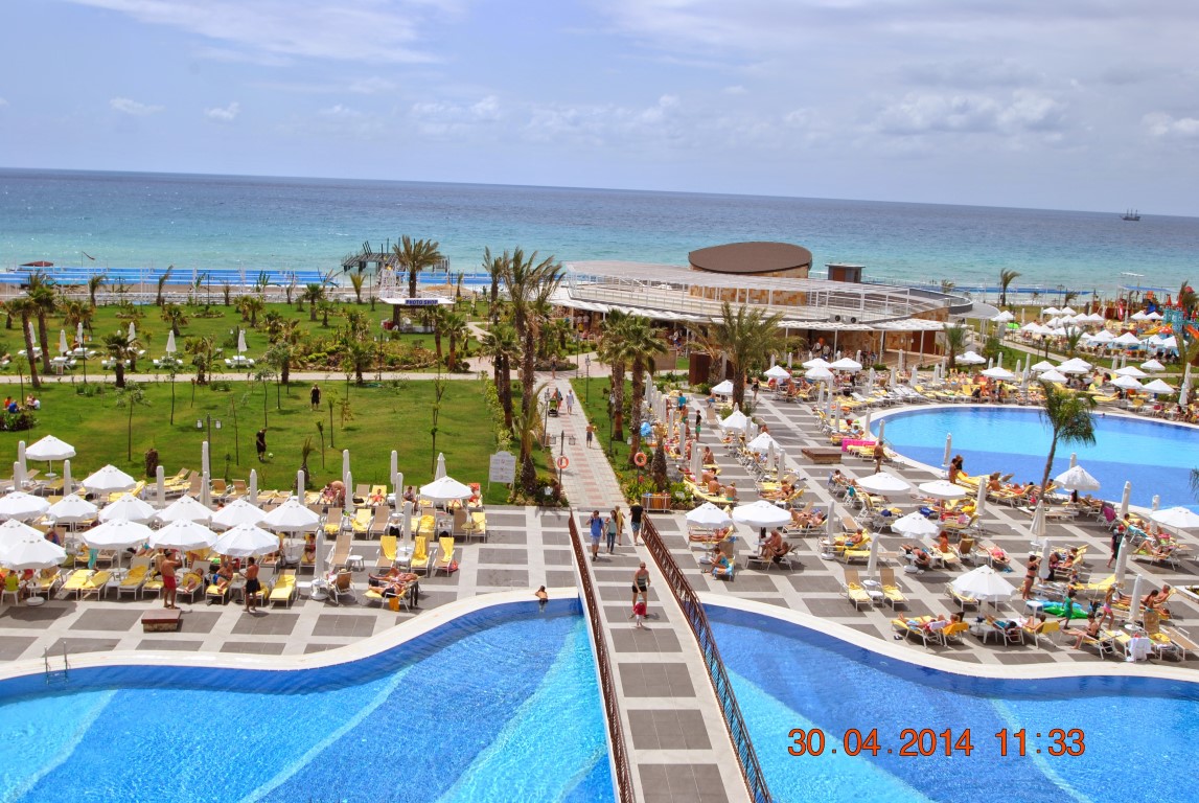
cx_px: 600
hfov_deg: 53.1
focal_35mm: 36
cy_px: 402
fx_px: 1201
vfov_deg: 37.0
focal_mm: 24
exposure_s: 1/320
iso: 100
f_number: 8
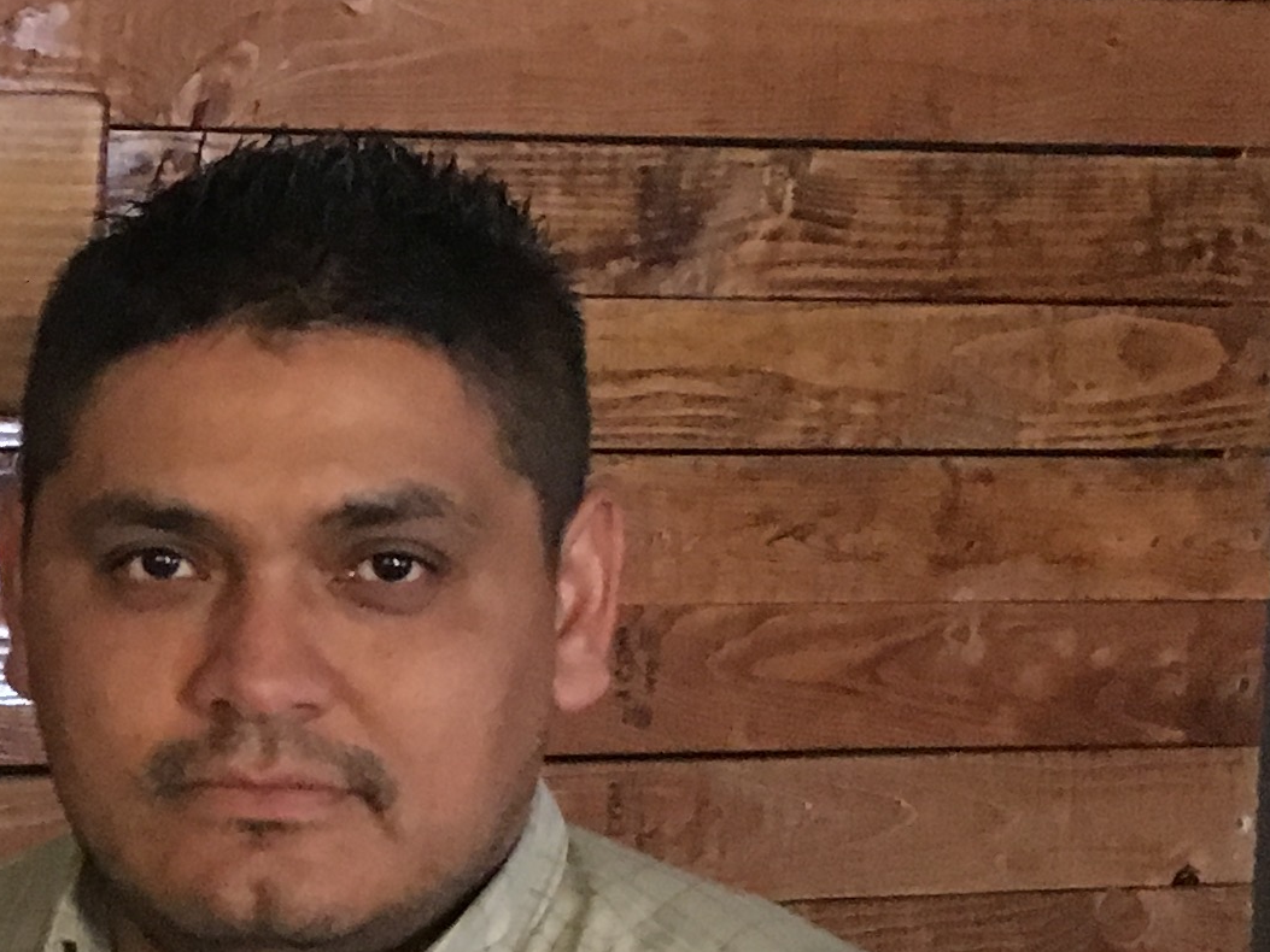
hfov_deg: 16.3
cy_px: 678
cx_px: -572
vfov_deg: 13.3
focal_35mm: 111
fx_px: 4073
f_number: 2.2
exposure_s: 1/15
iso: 500
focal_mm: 4.15
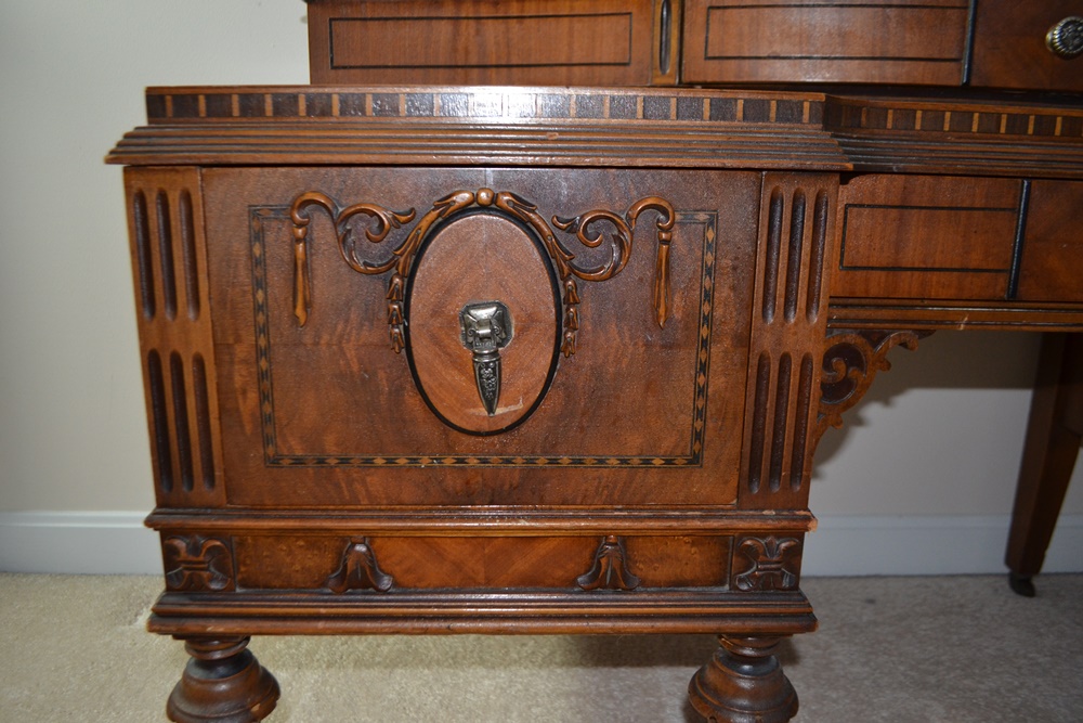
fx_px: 812
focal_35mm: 27
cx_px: 542
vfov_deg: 47.9
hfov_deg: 67.4
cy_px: 362
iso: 900
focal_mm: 18
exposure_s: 1/60
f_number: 3.5
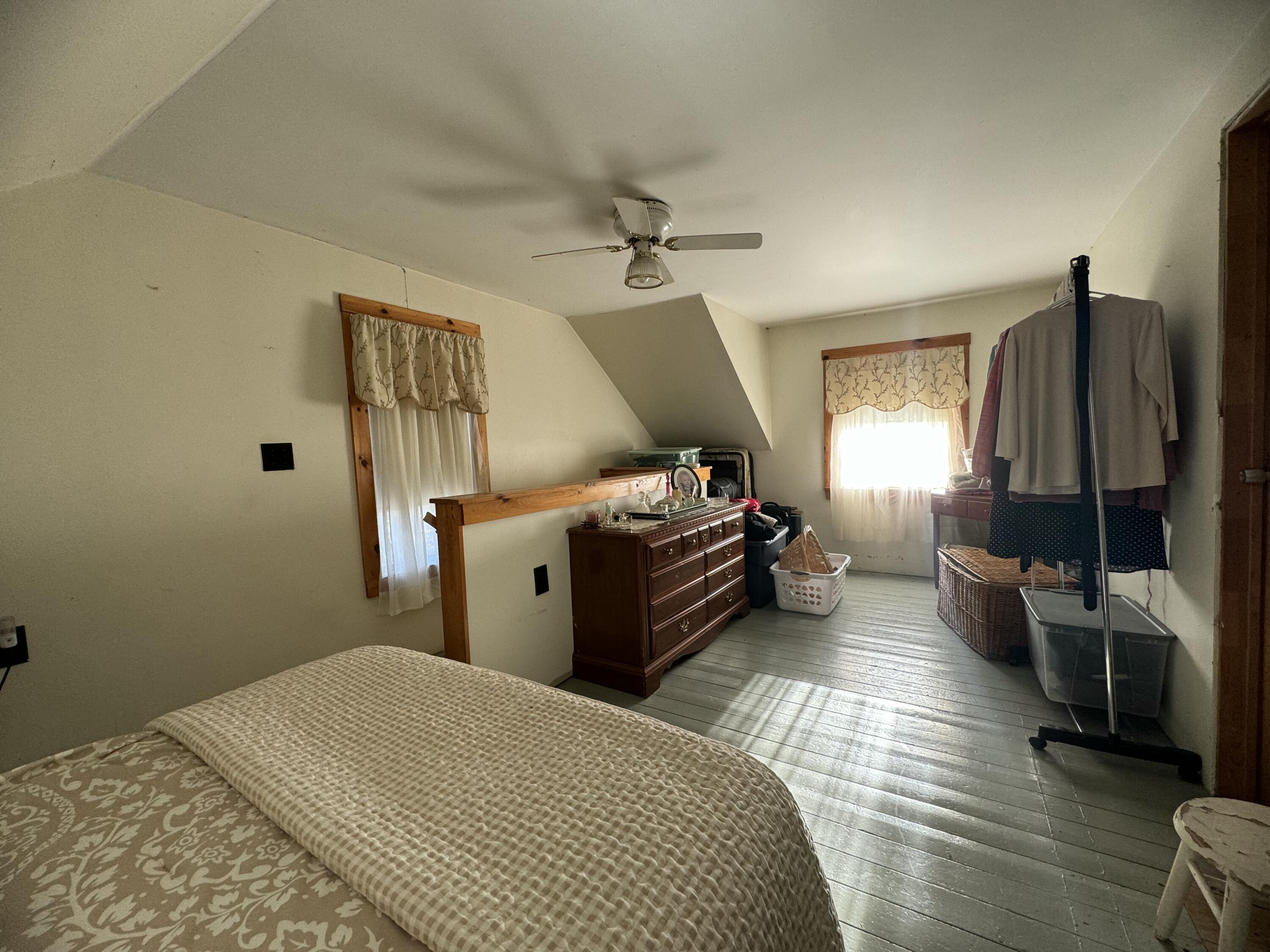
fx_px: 514
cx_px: 635
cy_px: 476
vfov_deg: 85.7
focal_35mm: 14
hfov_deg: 102.1
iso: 125
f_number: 2.2
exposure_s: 1/99
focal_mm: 2.22
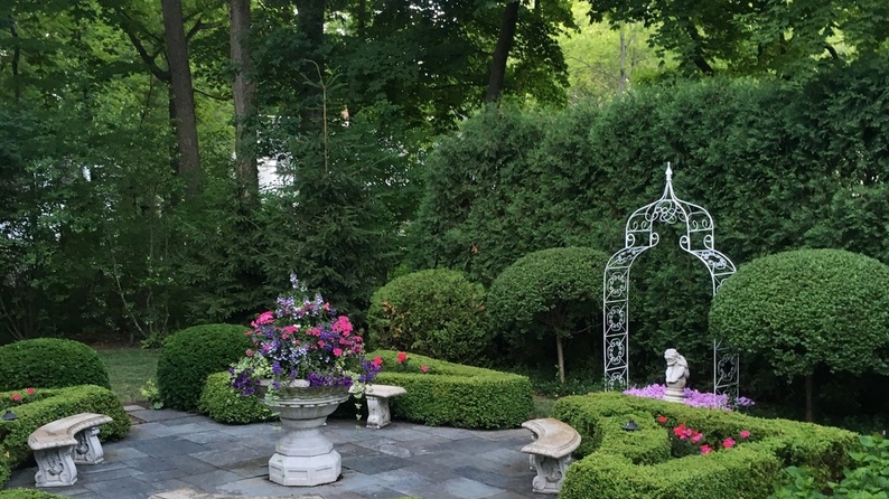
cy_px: 394
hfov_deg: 47.4
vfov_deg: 27.2
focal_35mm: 43
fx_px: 1013
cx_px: 450
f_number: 2.2
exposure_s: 1/30
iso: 32
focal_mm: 4.15
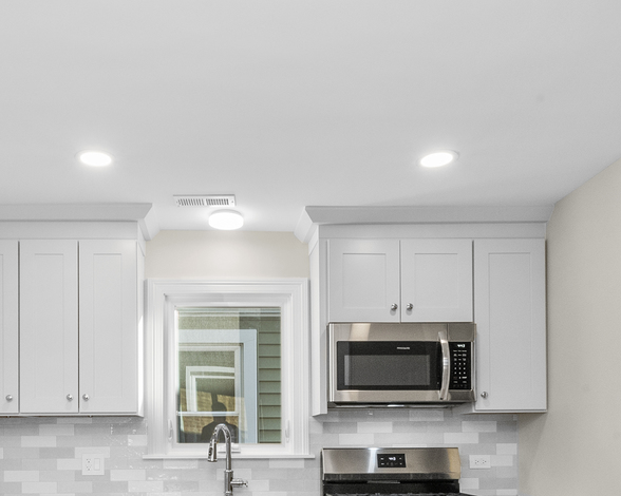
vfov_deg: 43.3
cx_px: 229
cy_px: 440
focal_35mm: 31
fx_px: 570
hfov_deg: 56.4
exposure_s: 1/5
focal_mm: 12
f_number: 16
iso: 640
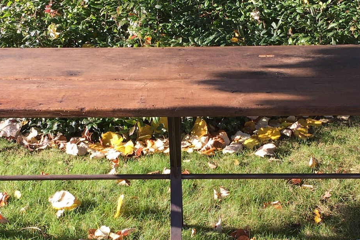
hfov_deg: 30.1
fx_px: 670
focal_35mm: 67
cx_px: 184
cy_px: 172
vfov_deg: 20.2
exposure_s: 1/318
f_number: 2.2
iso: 25
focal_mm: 4.15
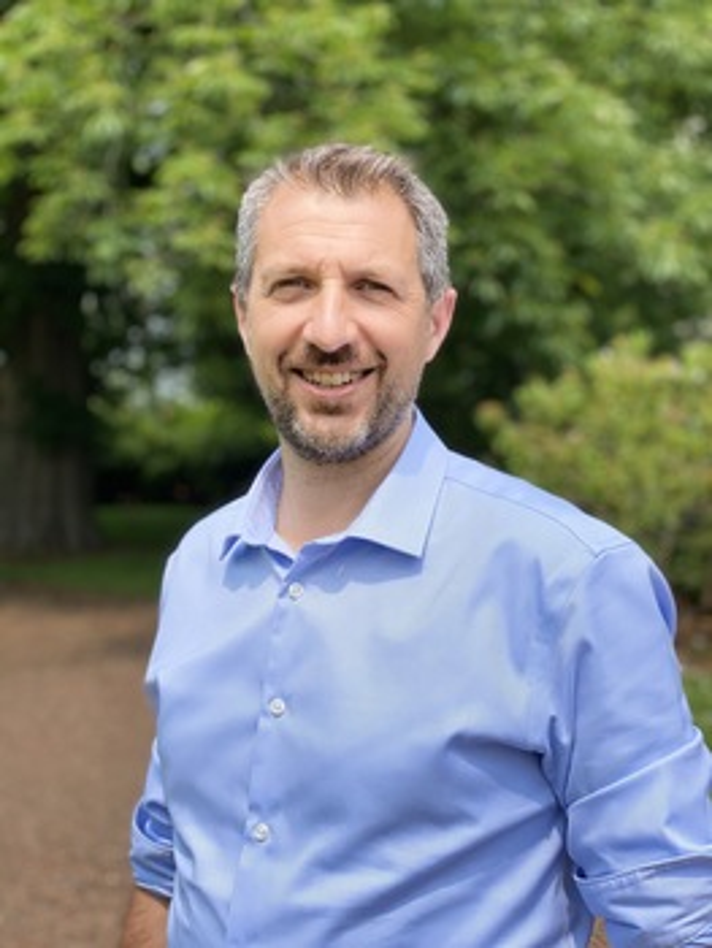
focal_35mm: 52
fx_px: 1424
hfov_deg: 28.1
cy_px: 474
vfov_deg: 36.8
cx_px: 356
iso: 20
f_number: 2
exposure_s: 1/799
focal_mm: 6
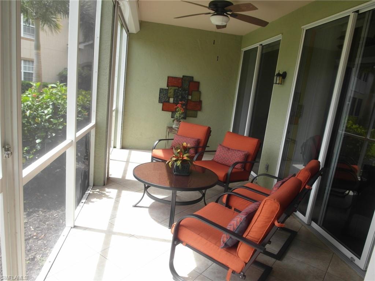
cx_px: 188
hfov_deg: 71.6
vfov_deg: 56.8
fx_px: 260
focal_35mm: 24
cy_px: 140
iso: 80
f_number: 3.4
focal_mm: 5.2
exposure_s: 1/90
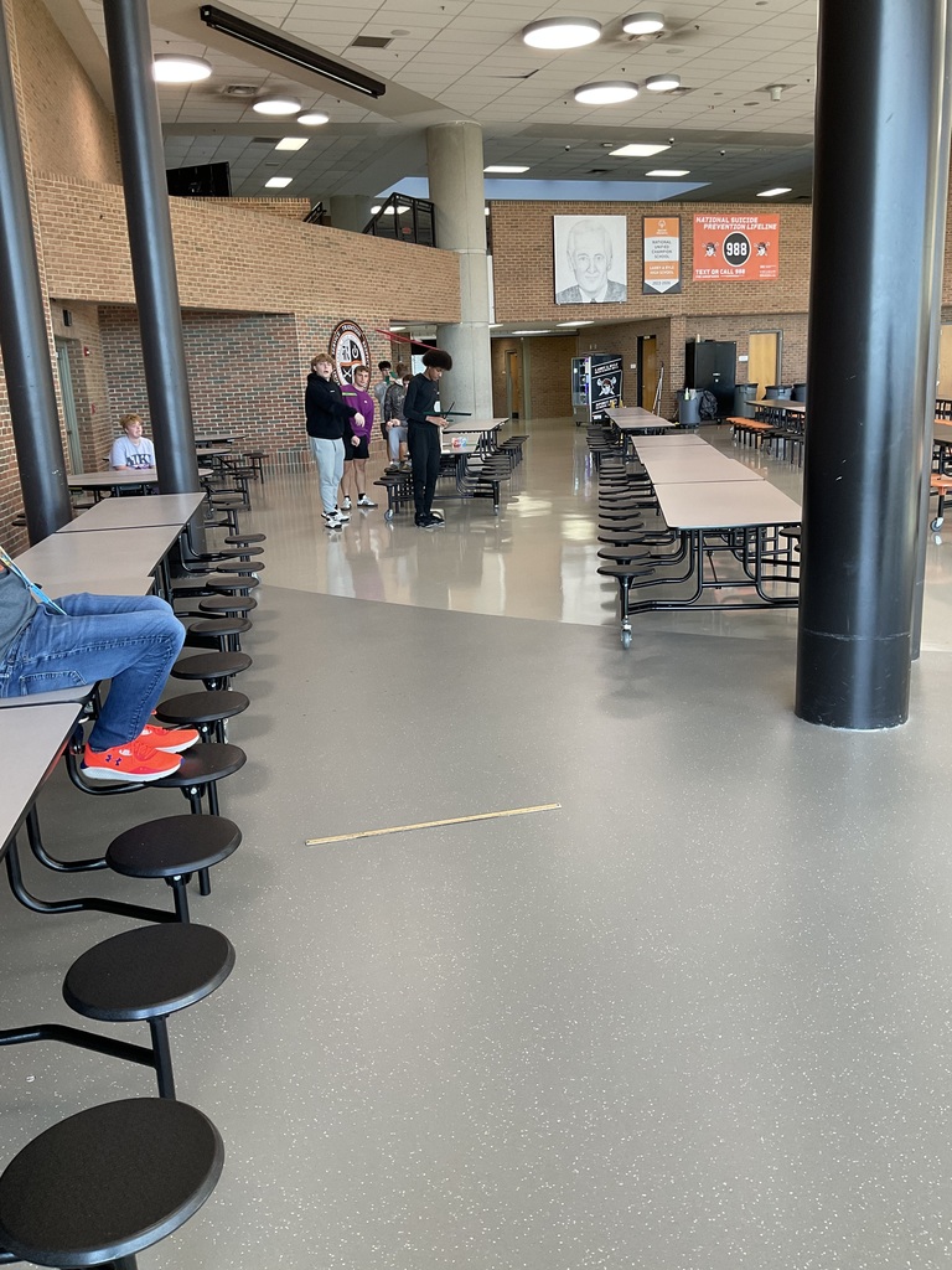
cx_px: 476
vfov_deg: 61.7
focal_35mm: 29
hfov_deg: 48.2
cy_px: 635
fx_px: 1063
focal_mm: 3
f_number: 1.8
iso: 64
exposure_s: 1/60
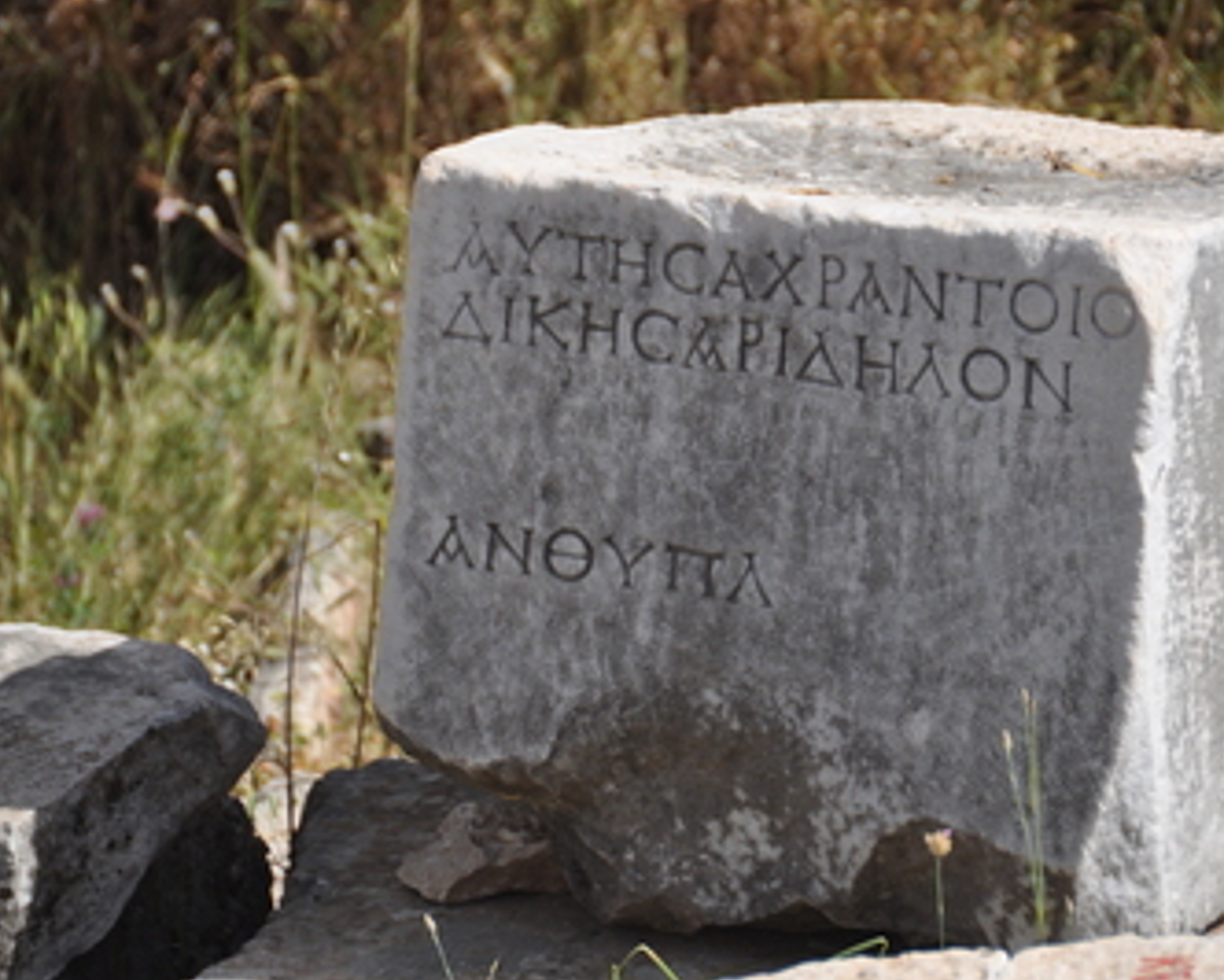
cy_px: 490
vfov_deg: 4.5
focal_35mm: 341
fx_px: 12360
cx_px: 732
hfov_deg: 5.7
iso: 200
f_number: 5.6
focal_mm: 200
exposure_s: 1/1000
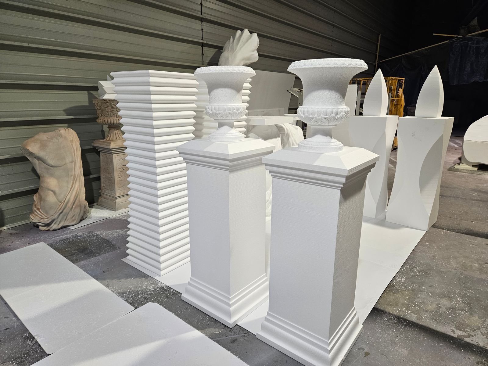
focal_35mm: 23
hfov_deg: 73.9
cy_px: 183
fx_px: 324
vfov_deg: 58.9
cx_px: 244
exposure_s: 1/100
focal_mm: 5.4
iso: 160
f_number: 1.8
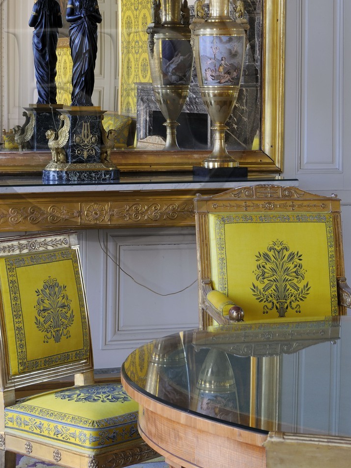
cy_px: 89
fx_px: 1433
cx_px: 105
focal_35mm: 106
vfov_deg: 18.4
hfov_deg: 13.9
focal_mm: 66
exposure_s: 2
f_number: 22
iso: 200
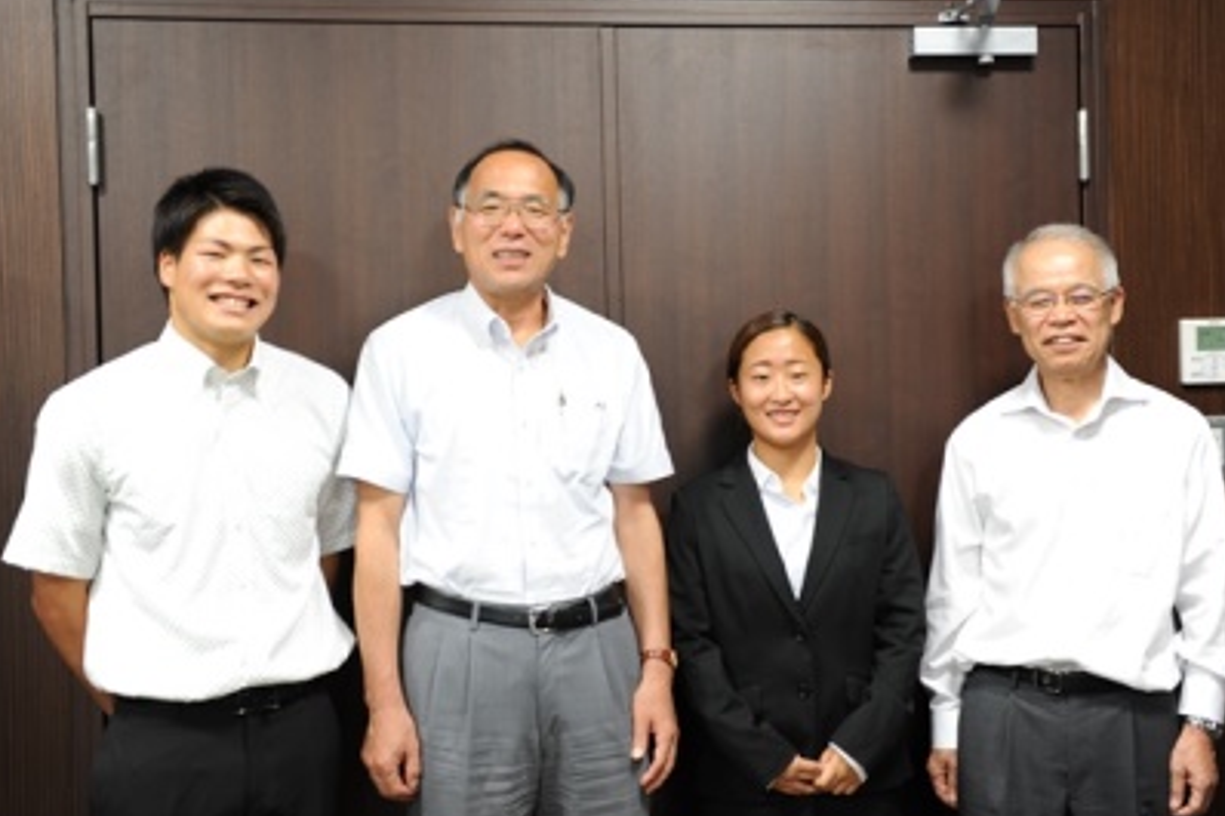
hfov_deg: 36.9
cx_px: 649
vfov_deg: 25.0
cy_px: 385
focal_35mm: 54
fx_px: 1837
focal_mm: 48
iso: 200
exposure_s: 1/20
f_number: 2.8
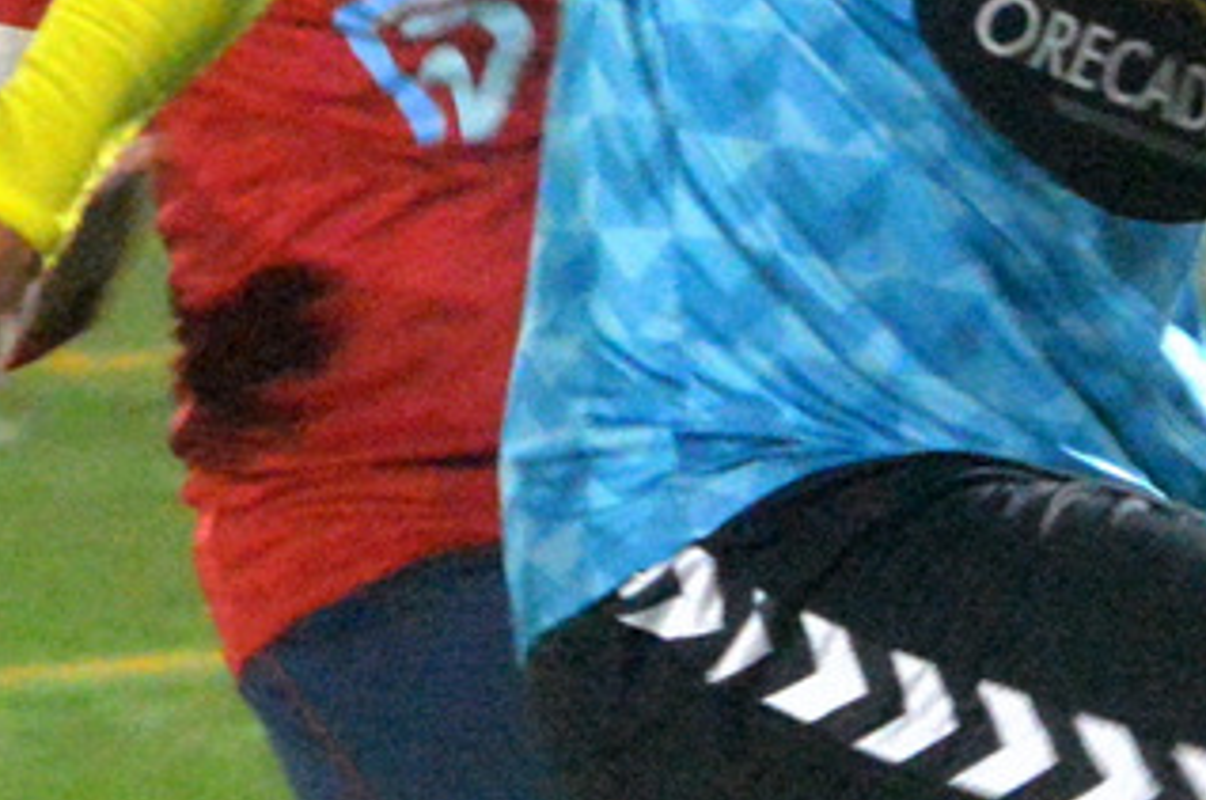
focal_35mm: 822
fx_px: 27495
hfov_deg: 2.5
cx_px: 986
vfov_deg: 1.7
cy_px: 627
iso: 6400
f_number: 5.6
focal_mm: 116
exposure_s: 1/125
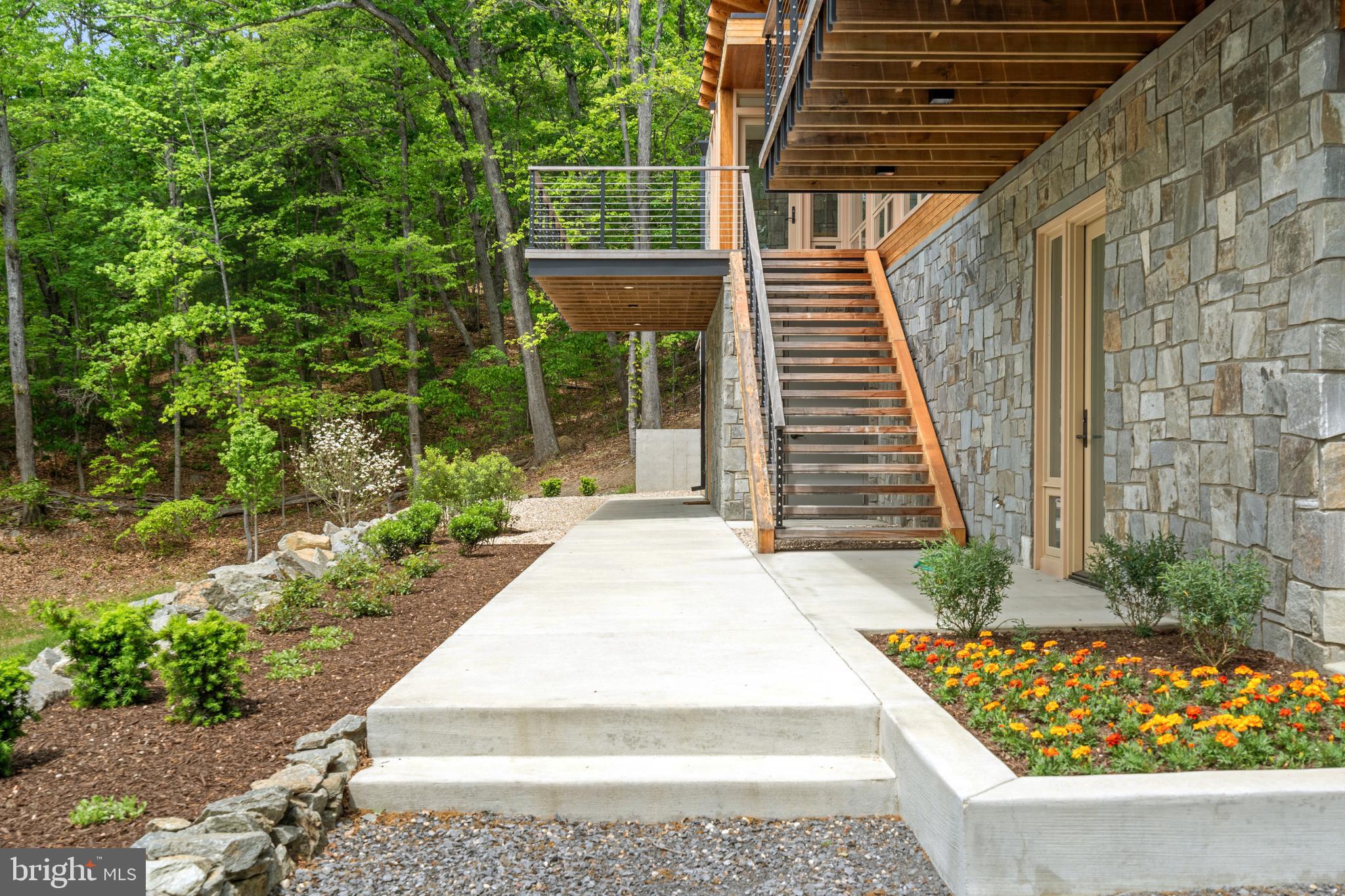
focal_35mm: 35
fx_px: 1307
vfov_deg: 37.8
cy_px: 448
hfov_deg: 54.4
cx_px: 672
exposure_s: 1/125
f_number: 14
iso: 250
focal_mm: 35
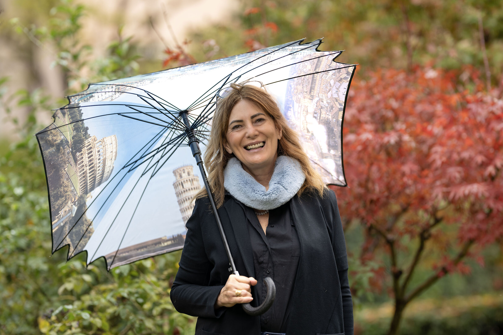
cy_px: 167
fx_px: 1900
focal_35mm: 136
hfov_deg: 15.1
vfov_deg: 10.1
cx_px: 251
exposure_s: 1/125
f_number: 1.8
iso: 100
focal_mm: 135
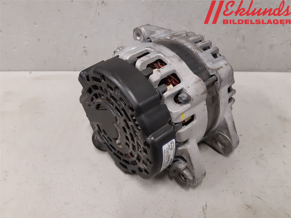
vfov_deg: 53.1
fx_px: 219
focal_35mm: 26
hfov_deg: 67.3
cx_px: 146
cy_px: 109
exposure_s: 1/50
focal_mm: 3.93
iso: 200
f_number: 1.7
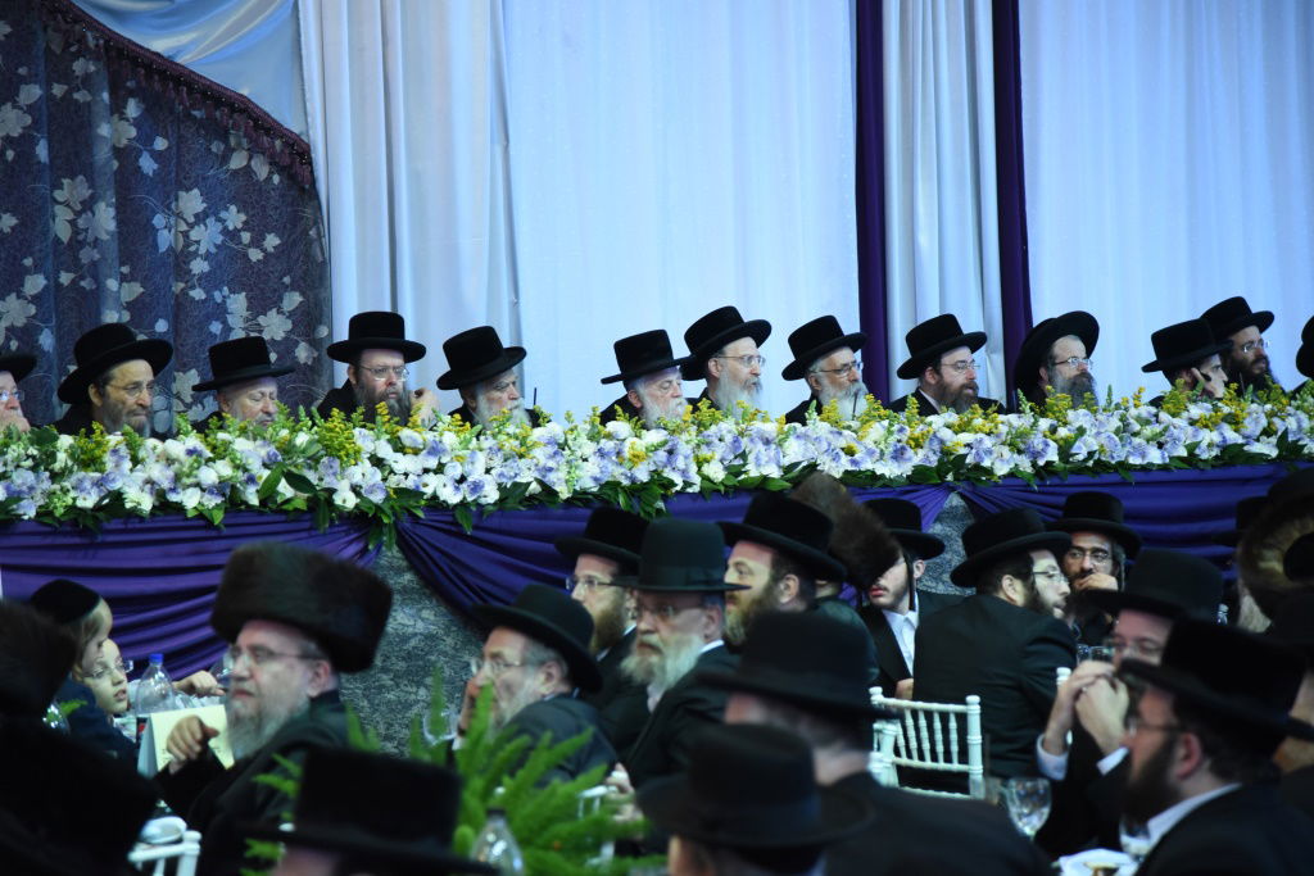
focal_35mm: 110
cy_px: 438
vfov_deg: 12.5
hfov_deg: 18.6
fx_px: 4015
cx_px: 657
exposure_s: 1/100
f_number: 4
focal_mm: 110
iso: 3200
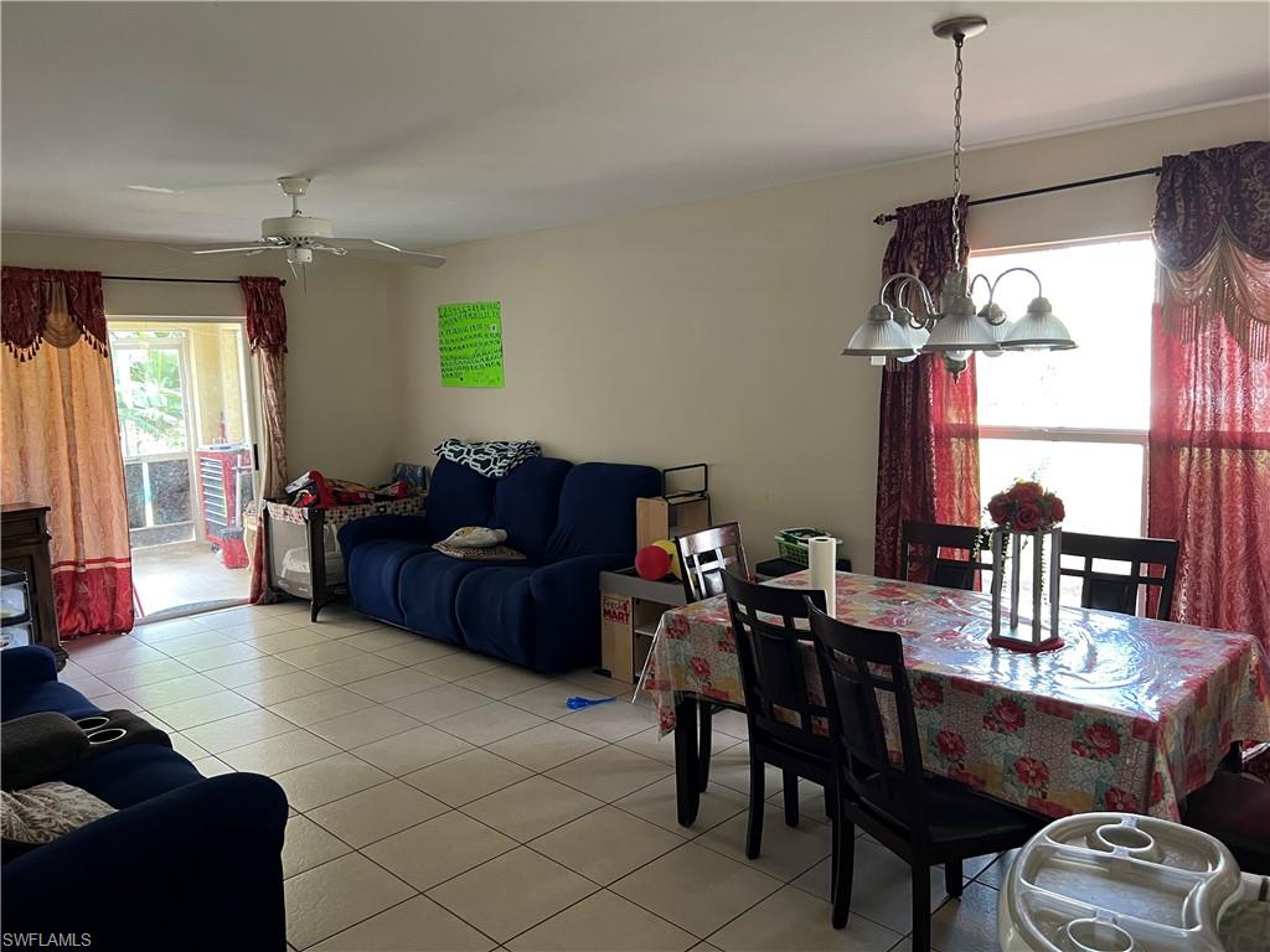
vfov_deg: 53.1
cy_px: 476
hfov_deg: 67.3
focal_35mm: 26
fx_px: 954
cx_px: 635
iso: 250
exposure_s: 1/60
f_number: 1.5
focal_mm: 5.7
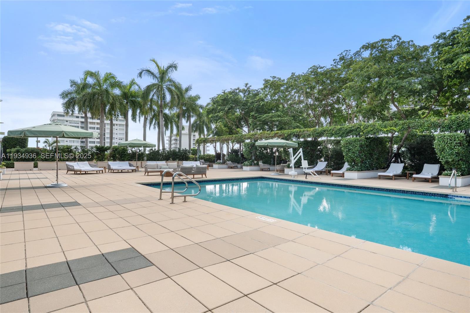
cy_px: 156
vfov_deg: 59.5
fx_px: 274
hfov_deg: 81.2
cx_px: 235
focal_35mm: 21
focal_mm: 21
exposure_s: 1/80
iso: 200
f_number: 9
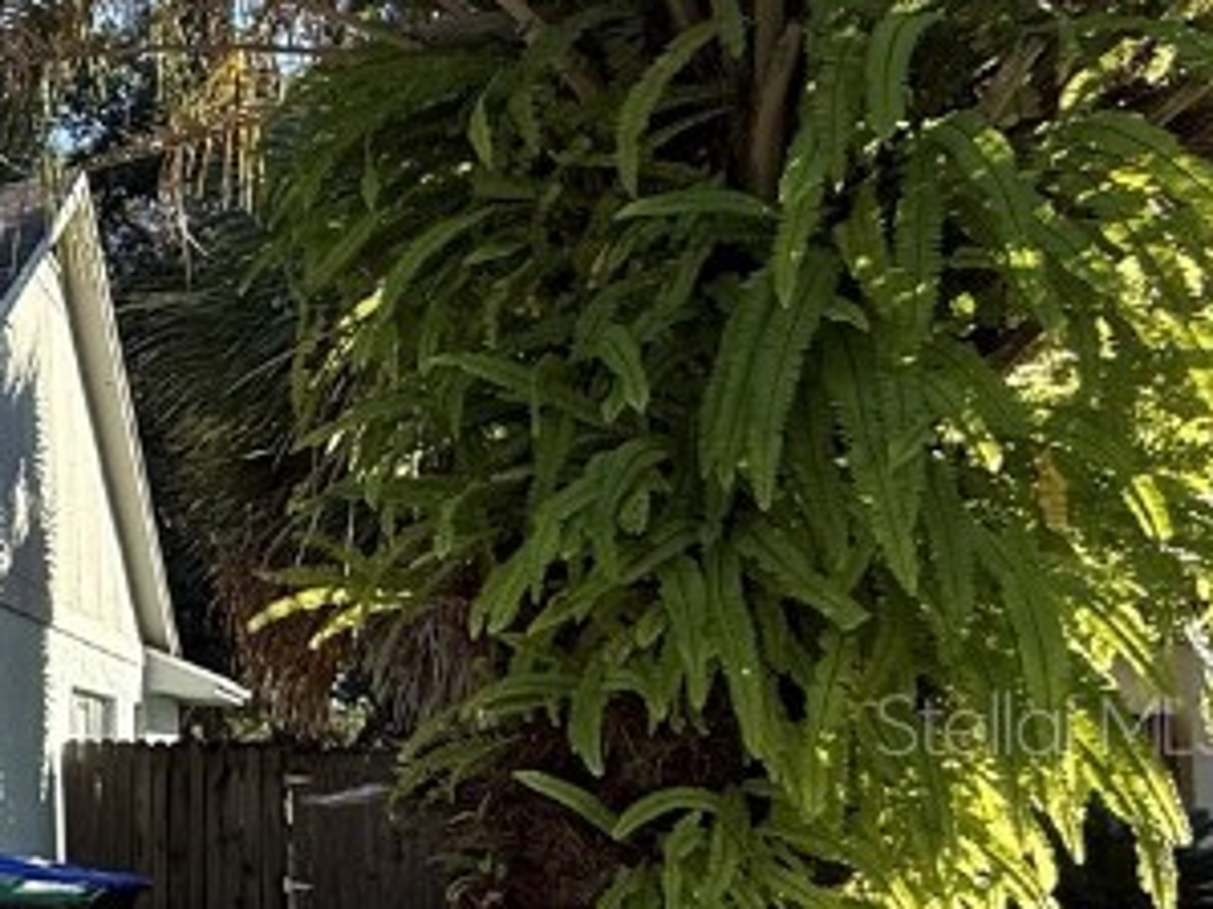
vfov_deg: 29.6
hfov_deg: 24.4
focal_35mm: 48
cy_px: 722
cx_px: -819
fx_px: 1681
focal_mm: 2.22
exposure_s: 1/686
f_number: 2.2
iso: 50
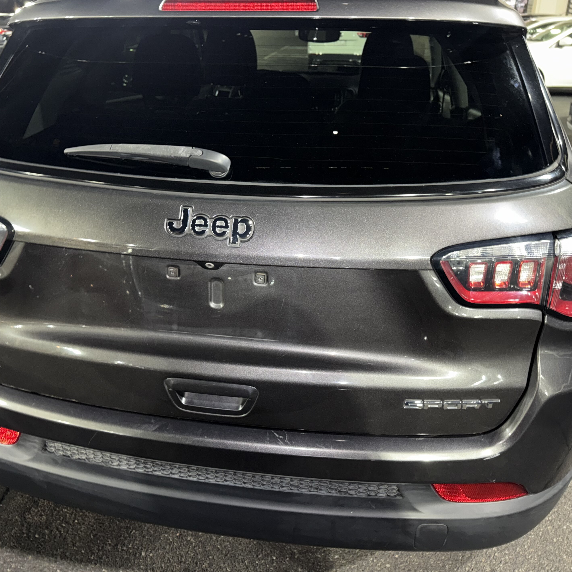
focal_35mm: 30
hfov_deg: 54.0
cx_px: 264
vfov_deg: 54.0
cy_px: 276
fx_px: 561
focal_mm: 6.76
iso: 160
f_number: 1.78
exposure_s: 1/6
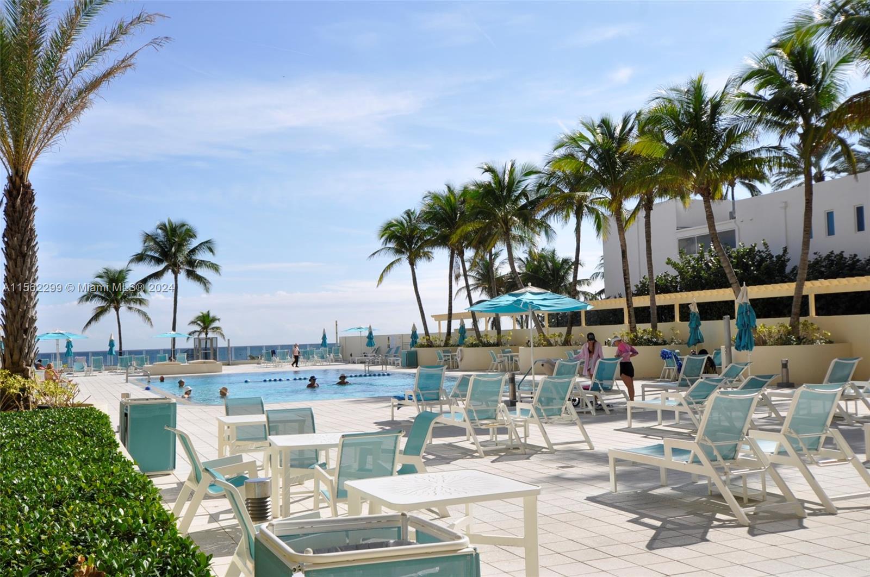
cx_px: 435
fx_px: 869
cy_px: 288
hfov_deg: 53.2
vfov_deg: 36.8
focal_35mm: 36
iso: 200
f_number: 10
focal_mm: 24
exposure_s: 1/400
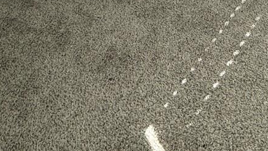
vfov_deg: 14.4
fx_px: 398
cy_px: -211
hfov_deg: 35.4
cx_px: 234
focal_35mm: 56
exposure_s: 1/99
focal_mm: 2.22
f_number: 2.2
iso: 50
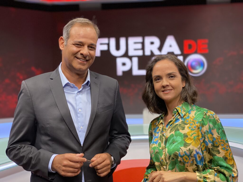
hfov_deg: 36.8
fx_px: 365
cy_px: 91
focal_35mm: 52
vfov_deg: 28.0
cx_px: 122
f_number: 2
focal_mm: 6
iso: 250
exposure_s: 1/82
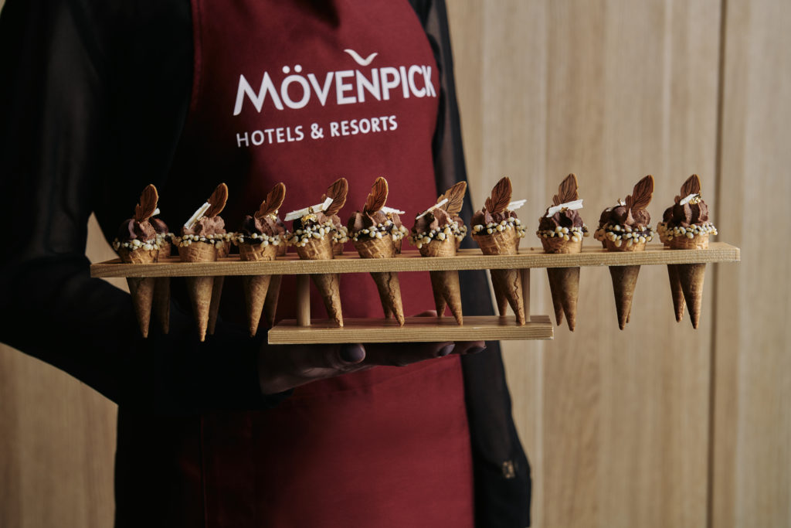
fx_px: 1318
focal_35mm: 60
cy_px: 264
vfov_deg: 22.6
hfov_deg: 33.4
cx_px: 396
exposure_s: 1/250
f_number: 6.3
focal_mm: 60
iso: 500
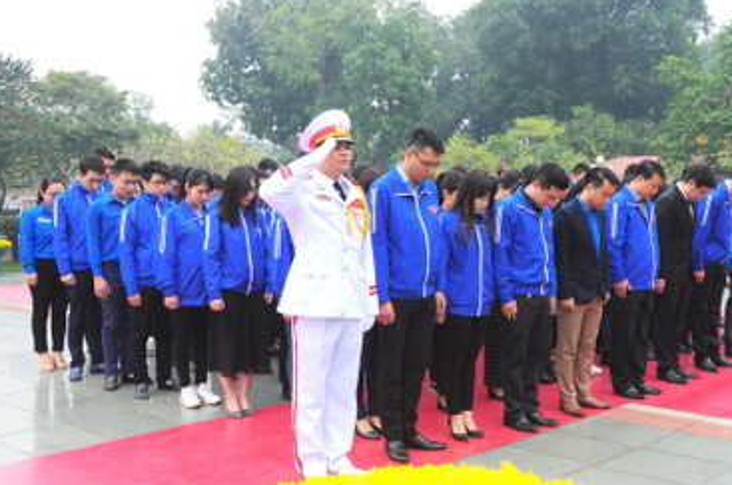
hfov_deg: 43.1
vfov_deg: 29.7
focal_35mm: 45
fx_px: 913
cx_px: 489
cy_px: 245
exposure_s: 1/125
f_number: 9
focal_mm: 22
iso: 500
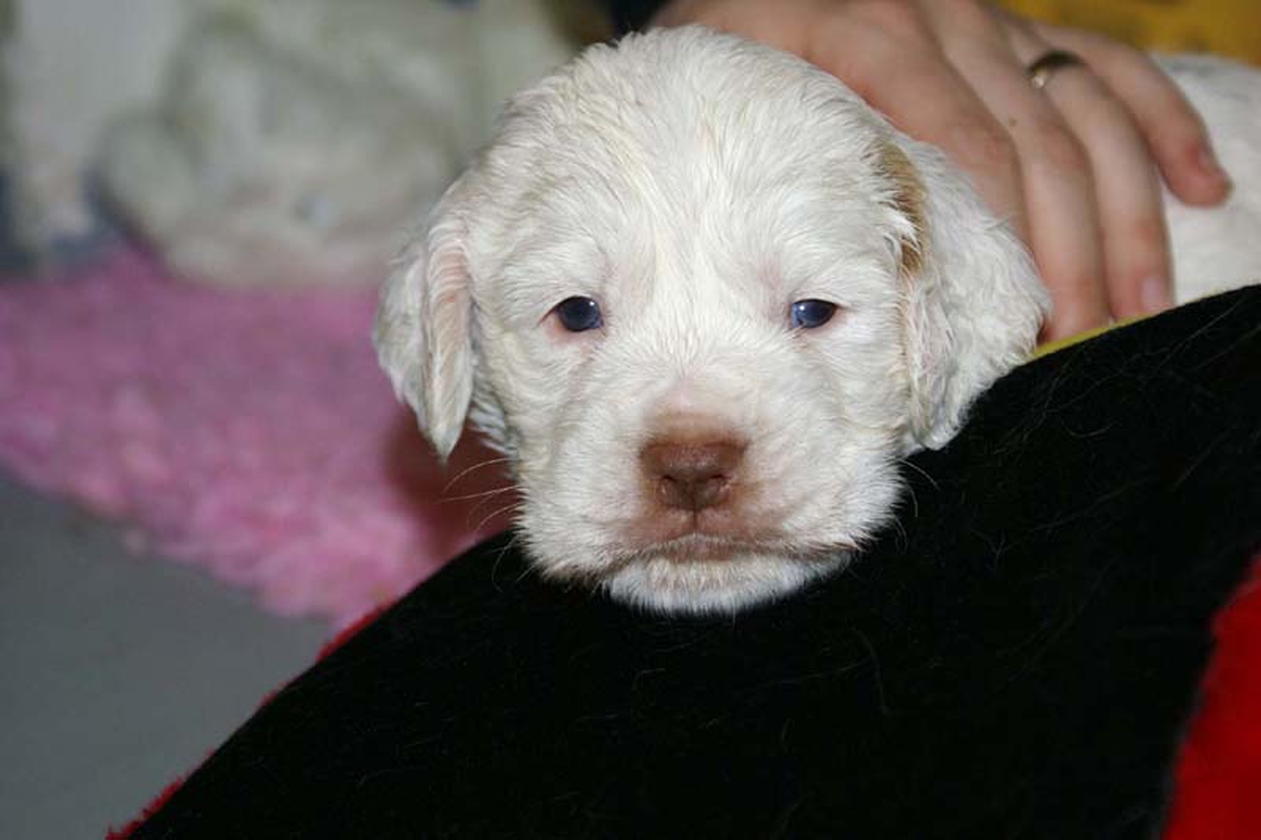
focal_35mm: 105
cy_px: 420
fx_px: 3677
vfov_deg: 13.0
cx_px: 630
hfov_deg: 19.5
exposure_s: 1/125
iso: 400
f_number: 5.6
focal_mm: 70
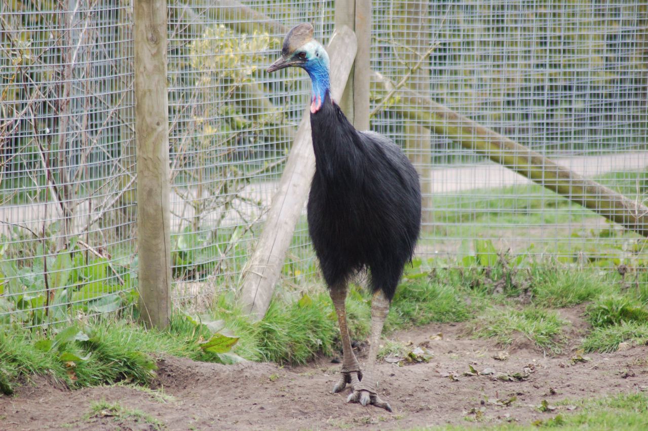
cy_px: 216
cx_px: 324
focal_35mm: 330
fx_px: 5936
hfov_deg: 6.2
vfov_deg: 4.2
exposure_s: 1/400
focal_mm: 220
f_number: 5
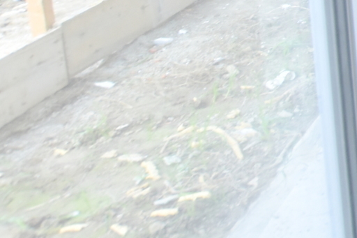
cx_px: 831
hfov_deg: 15.7
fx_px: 743
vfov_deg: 15.6
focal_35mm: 75
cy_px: -190
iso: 560
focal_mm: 10
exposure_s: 1/15
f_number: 6.3
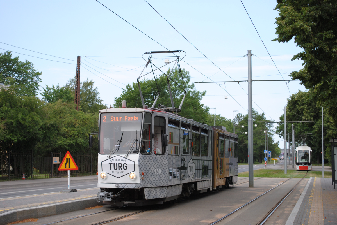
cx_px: 168
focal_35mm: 60
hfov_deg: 33.4
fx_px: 562
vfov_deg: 22.7
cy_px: 112
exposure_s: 1/500
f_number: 5.3
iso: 200
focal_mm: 40
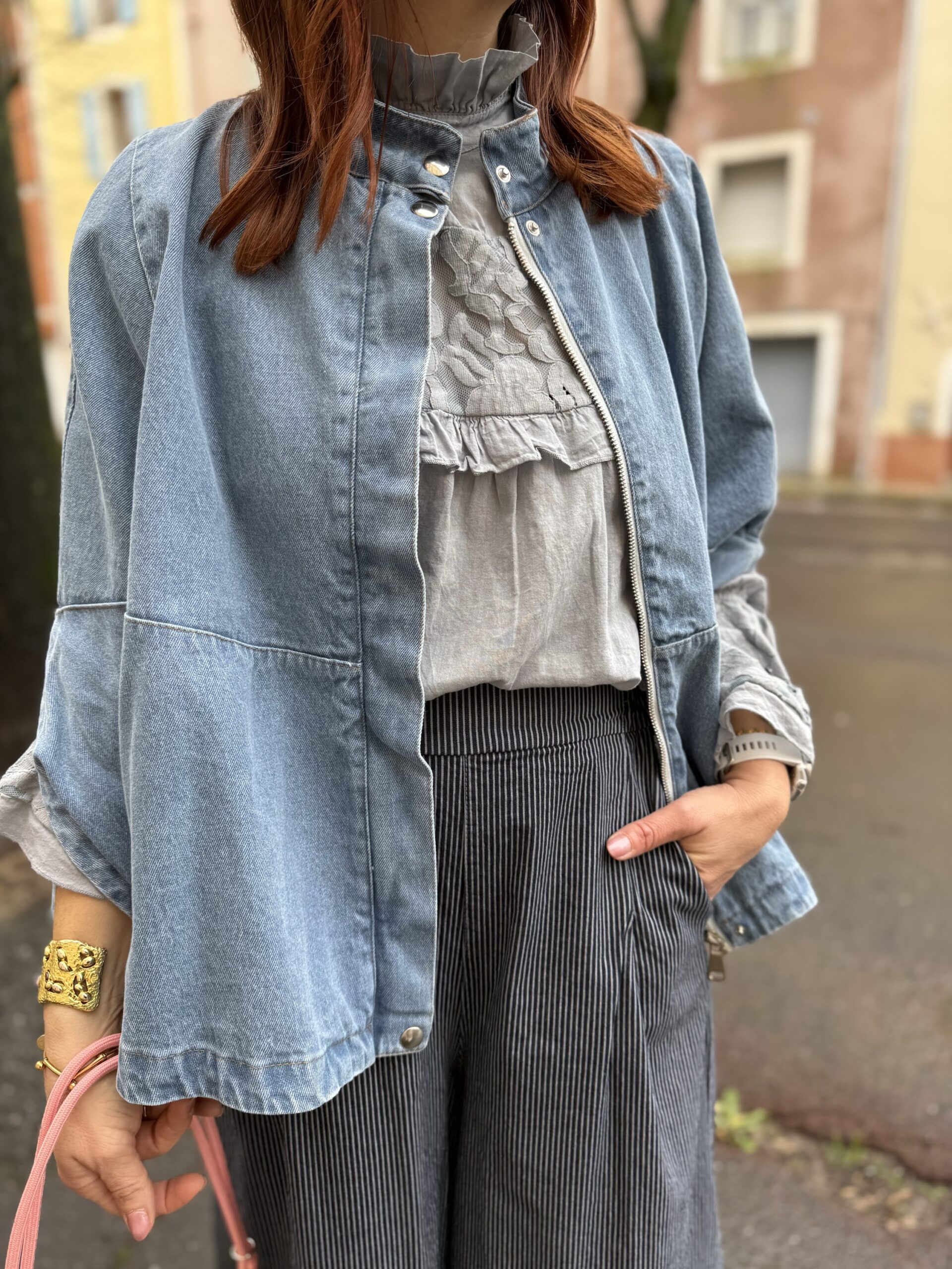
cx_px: 476
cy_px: 634
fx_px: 880
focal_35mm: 24
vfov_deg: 71.6
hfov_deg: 56.8
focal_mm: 6.76
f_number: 1.78
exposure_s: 1/183
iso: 64
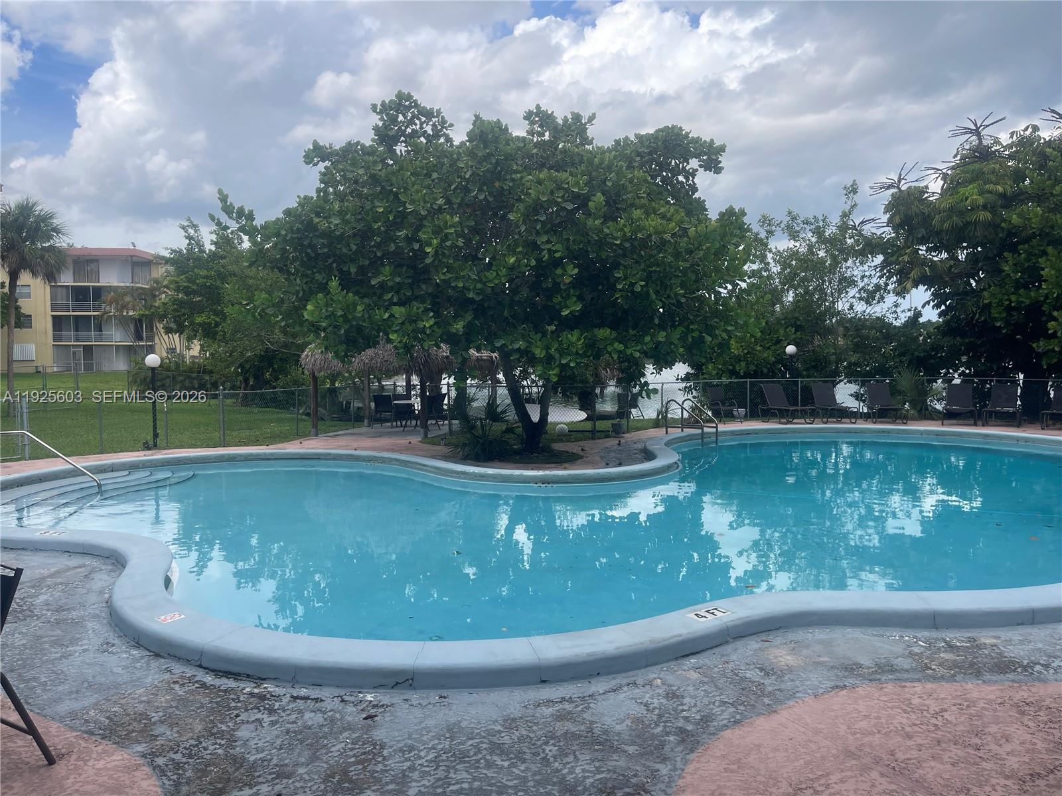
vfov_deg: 54.9
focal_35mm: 25
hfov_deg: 69.4
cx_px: 531
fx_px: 767
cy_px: 398
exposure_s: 1/2049
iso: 32
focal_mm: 5.1
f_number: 1.6
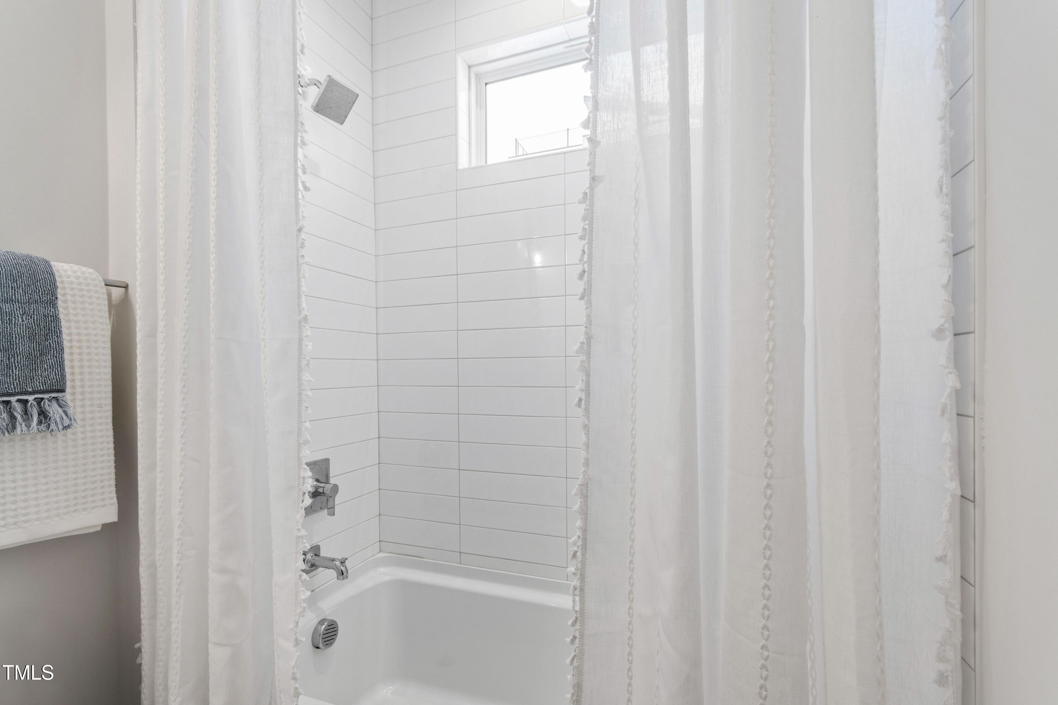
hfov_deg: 100.4
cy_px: 352
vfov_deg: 77.3
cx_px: 529
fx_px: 441
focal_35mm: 15
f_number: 8
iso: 100
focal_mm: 10
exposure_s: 1/8
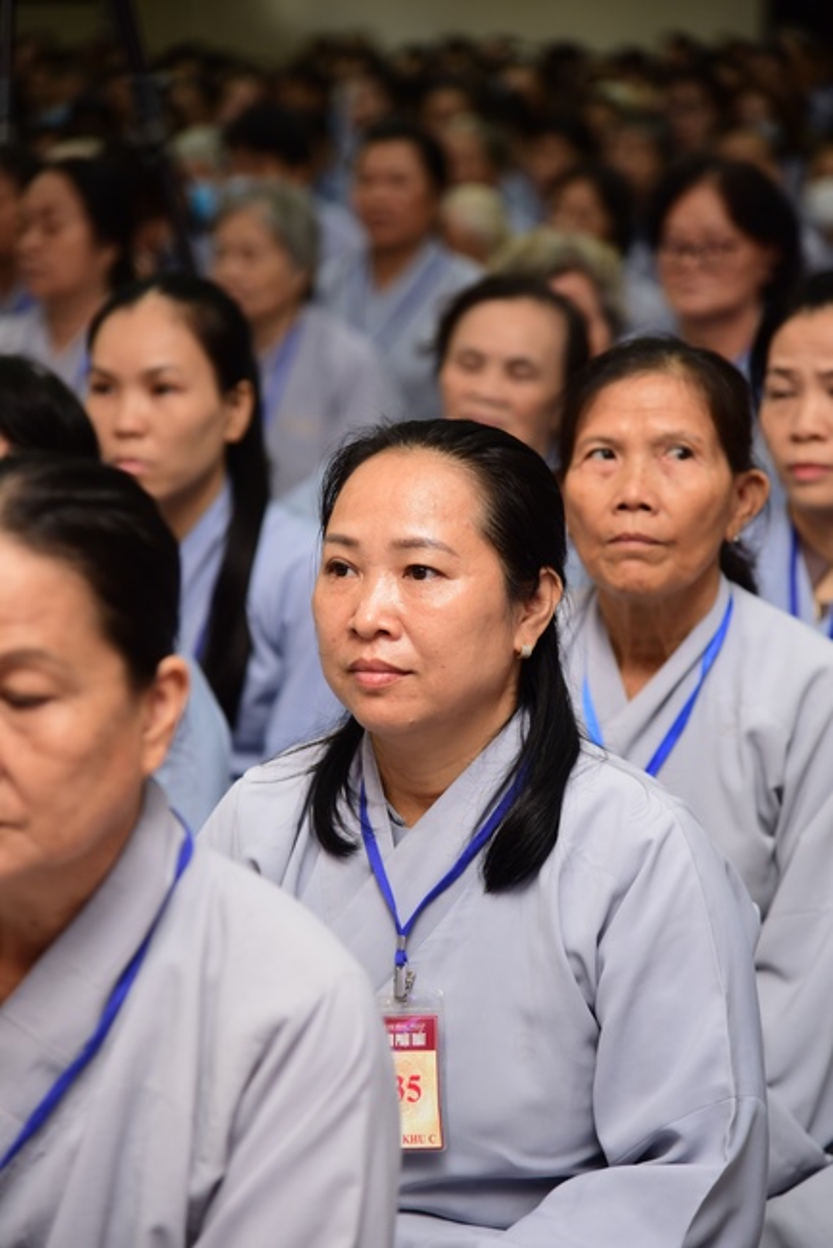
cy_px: 624
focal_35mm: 120
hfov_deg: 11.4
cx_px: 416
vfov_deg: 17.1
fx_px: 4160
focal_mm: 120
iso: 800
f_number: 4
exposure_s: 1/60
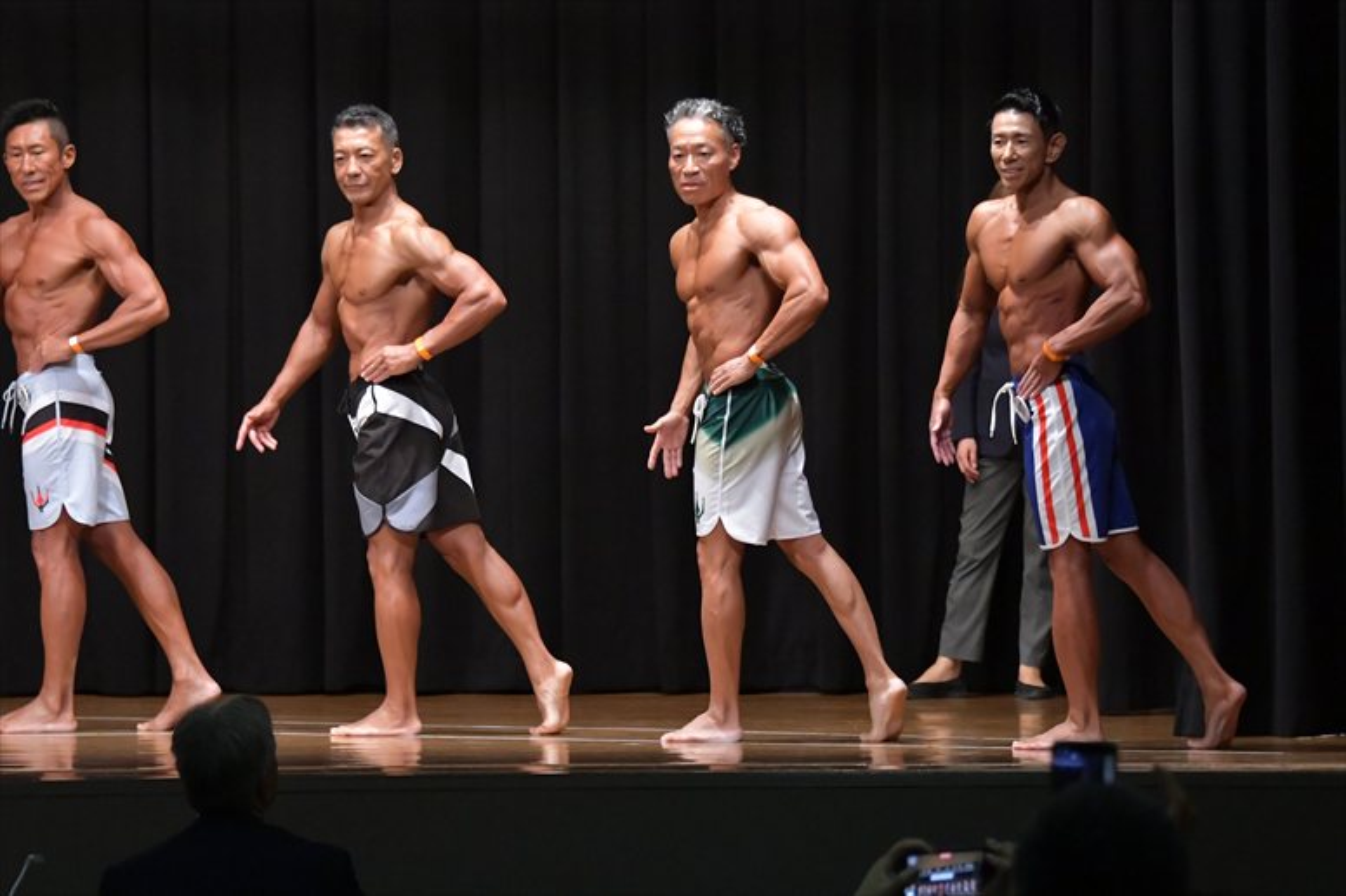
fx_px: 6503
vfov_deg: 7.9
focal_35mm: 174
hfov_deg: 11.8
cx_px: 673
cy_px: 448
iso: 6400
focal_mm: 116
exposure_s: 1/400
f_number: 5.6
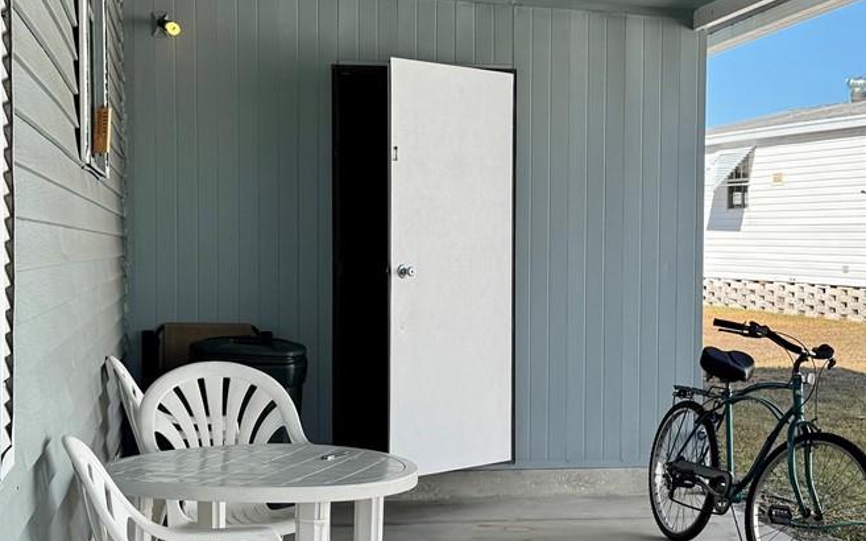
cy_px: 303
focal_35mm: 62
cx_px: 461
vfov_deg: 20.9
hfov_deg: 33.0
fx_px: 1463
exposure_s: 1/2041
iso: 80
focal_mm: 6.76
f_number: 1.78
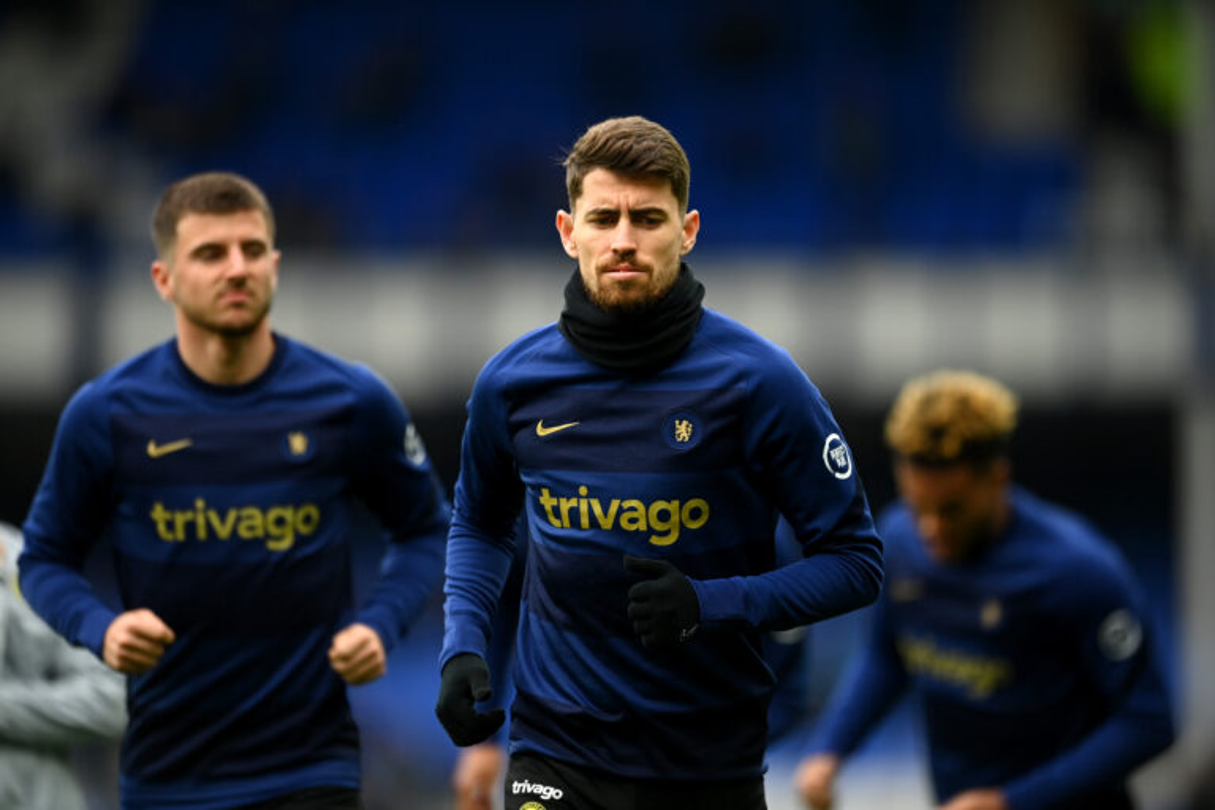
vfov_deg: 3.4
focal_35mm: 400
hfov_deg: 5.2
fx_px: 13499
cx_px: 608
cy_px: 405
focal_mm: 400
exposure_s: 1/2500
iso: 800
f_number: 2.8
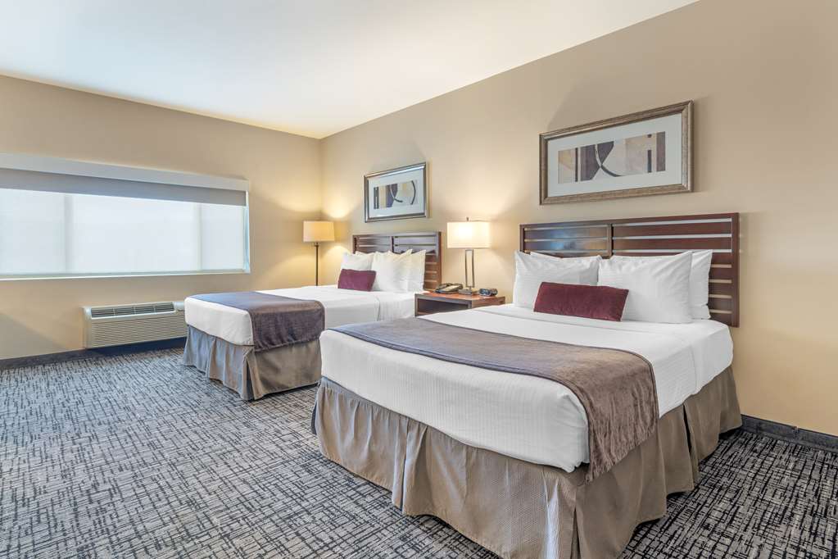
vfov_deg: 67.4
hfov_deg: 90.0
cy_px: 280
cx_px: 419
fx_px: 419
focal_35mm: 18
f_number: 10
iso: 400
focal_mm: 18
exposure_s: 1.6
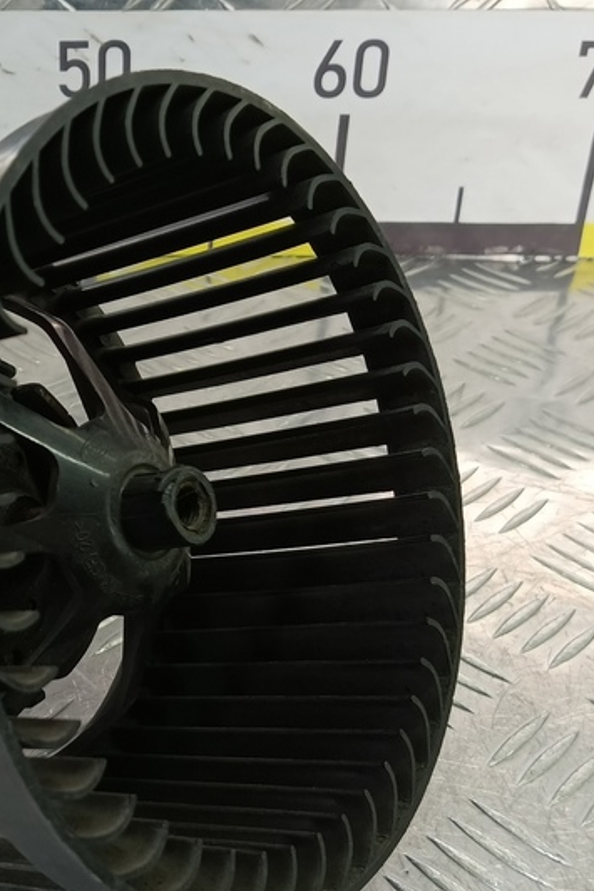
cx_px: 55
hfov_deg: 28.1
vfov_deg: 42.7
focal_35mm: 46
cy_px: 508
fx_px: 1139
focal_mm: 4.11
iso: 121
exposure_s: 1/50
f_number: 1.6
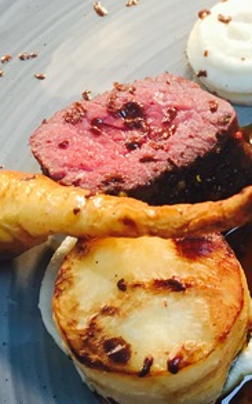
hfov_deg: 14.6
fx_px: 923
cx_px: 365
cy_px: 284
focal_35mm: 84
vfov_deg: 24.5
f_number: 2.2
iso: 25
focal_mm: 4.15
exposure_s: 1/33
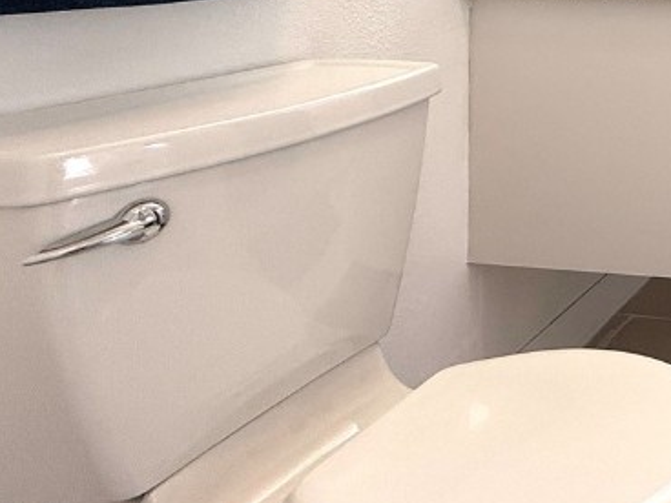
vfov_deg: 31.6
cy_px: -82
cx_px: 917
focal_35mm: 39
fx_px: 756
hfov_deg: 32.5
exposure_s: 1/120
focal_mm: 2.22
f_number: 2.2
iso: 80
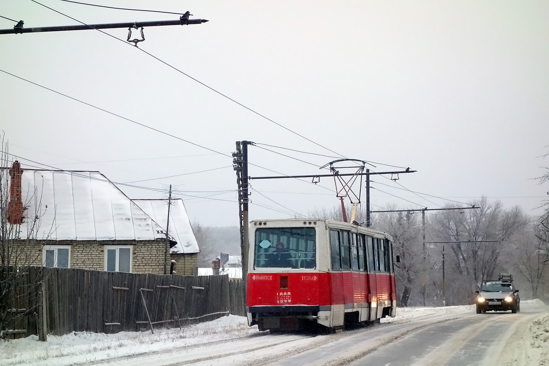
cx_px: 274
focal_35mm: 100
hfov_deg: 20.4
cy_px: 183
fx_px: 1525
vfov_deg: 13.7
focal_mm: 37.1
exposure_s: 1/500
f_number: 4.9
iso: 1000
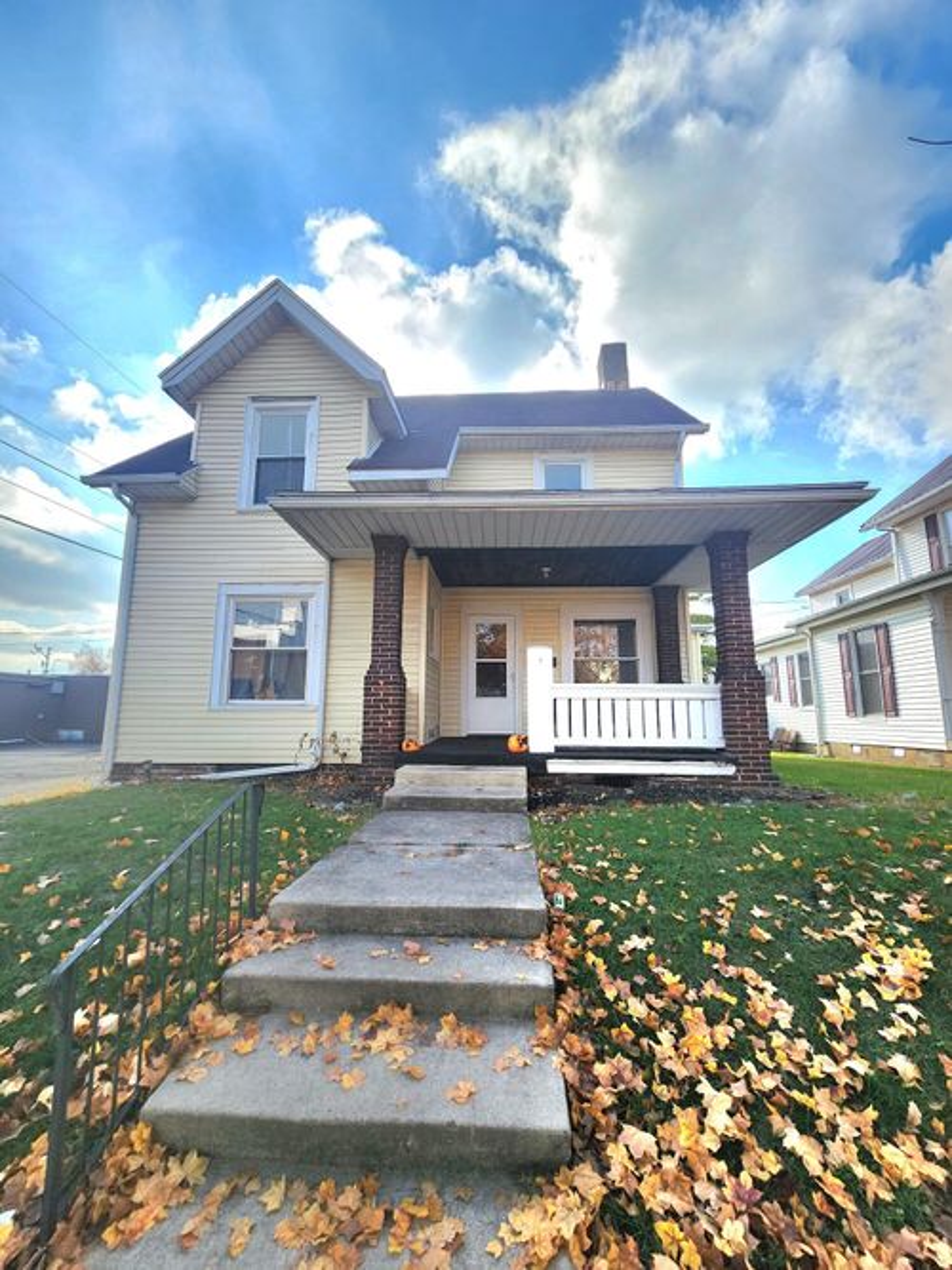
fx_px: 477
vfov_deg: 106.2
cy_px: 635
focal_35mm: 13
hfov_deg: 89.9
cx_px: 476
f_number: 2.2
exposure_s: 1/1667
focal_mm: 2.2
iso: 50
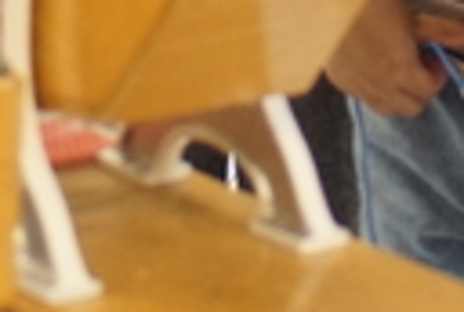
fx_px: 4226
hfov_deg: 6.3
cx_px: 188
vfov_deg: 4.1
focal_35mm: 327
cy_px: -640
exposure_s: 1/125
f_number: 2.8
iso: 800
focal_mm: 35
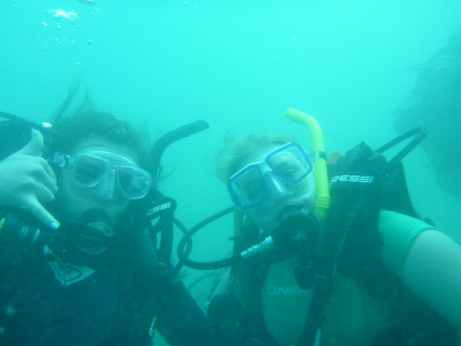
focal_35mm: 28
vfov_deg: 49.7
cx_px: 230
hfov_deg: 63.4
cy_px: 173
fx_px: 373
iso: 125
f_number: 3.3
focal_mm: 4.9
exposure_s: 1/250
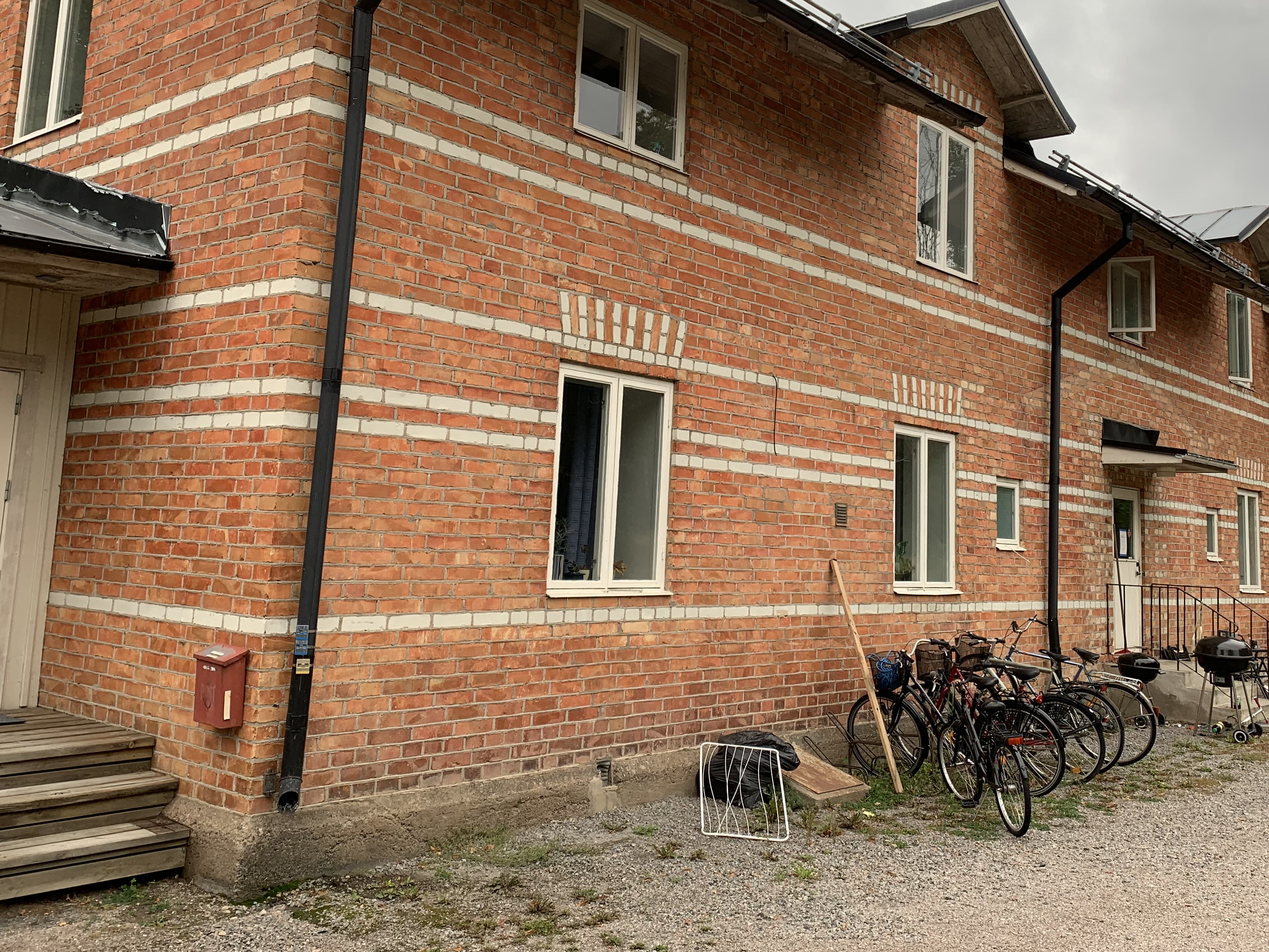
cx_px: 682
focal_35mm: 34
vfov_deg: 41.5
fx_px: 1246
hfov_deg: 53.9
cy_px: 350
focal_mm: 4.25
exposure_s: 1/133
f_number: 1.8
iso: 25
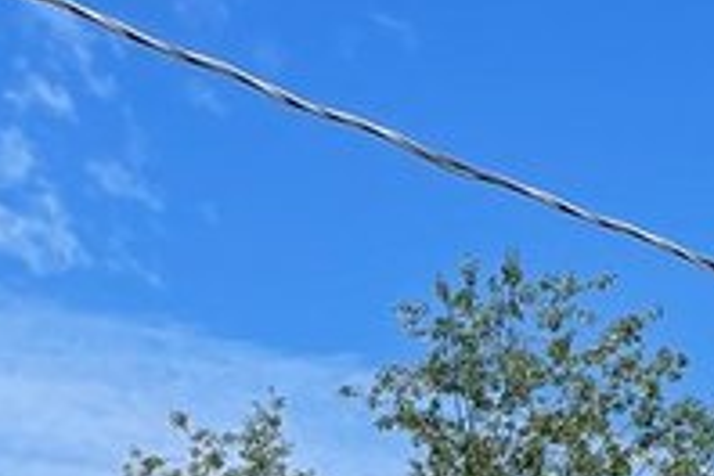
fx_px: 3252
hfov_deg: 12.5
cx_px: 166
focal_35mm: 164
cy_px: 1085
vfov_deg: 7.8
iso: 32
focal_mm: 4.2
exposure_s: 1/3861
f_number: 1.6
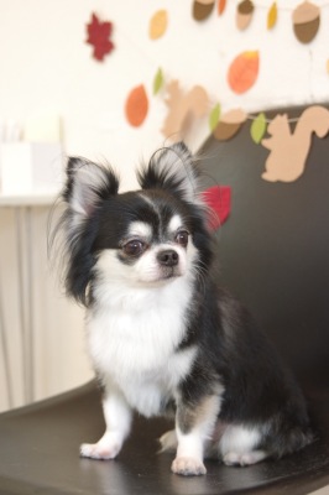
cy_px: 248
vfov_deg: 31.4
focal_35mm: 64
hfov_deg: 21.2
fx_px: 879
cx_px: 164
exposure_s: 1/80
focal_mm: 43
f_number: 2.8
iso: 1600
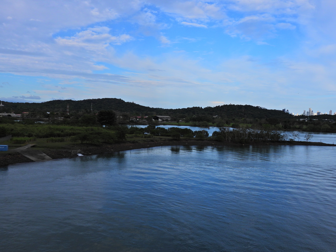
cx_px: 168
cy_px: 126
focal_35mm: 33
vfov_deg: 42.9
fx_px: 320
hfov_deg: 55.4
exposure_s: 1/1600
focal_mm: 5.9
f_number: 3.5
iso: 100
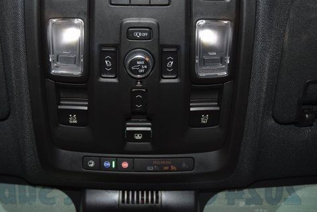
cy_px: 78
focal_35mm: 37
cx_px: 138
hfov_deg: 51.7
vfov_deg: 35.8
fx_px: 326
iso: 560
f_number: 3.5
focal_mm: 18
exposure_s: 1/60
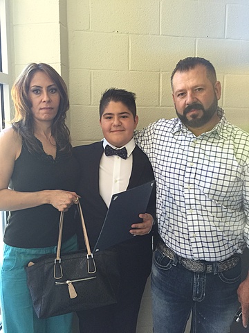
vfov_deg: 61.7
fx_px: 278
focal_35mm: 29
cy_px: 166
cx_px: 124
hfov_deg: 48.2
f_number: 2.2
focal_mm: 4.15
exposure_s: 1/30
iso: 50
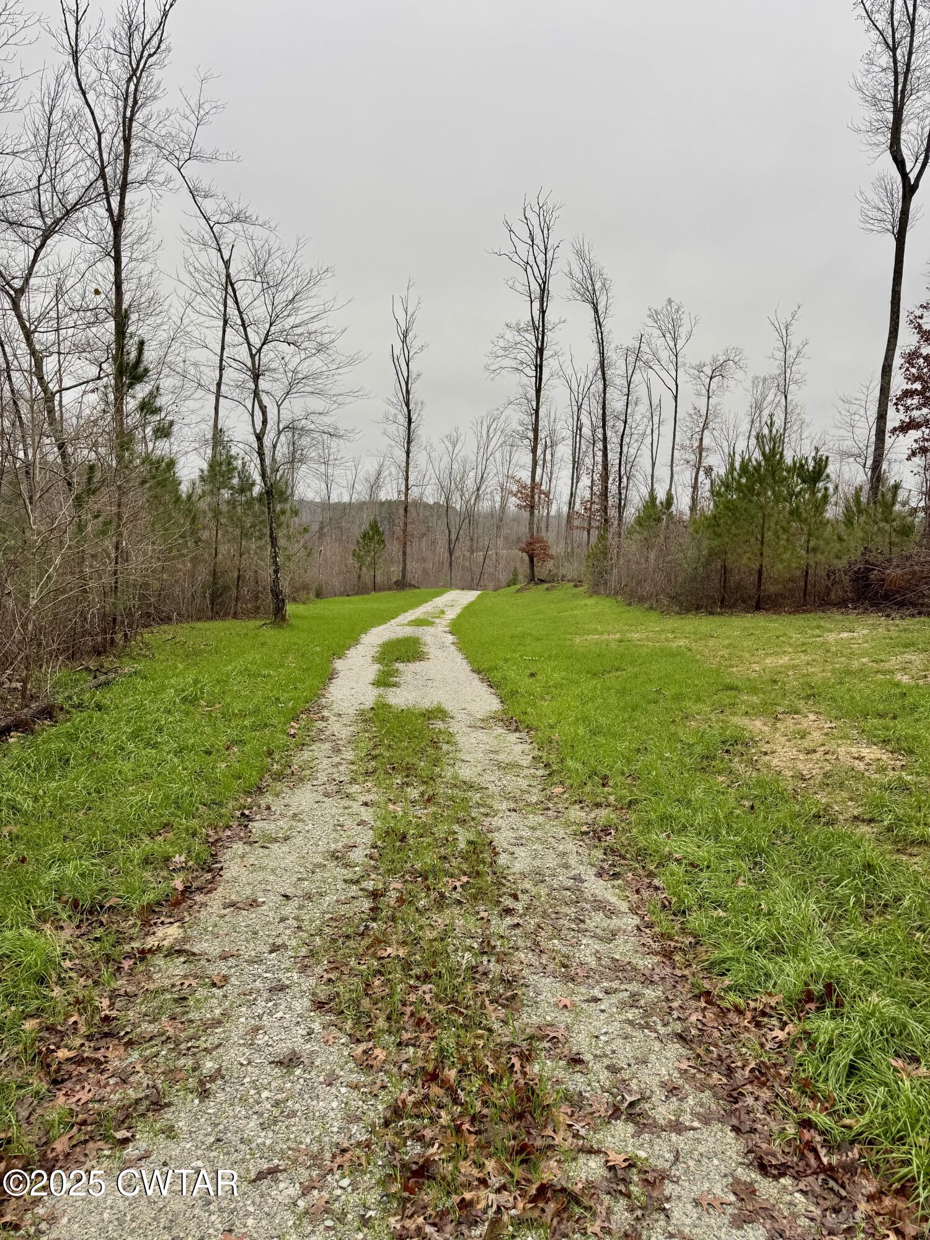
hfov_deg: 56.8
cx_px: 465
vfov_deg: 71.6
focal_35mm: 24
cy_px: 620
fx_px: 860
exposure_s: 1/510
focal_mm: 6.76
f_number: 1.78
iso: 80
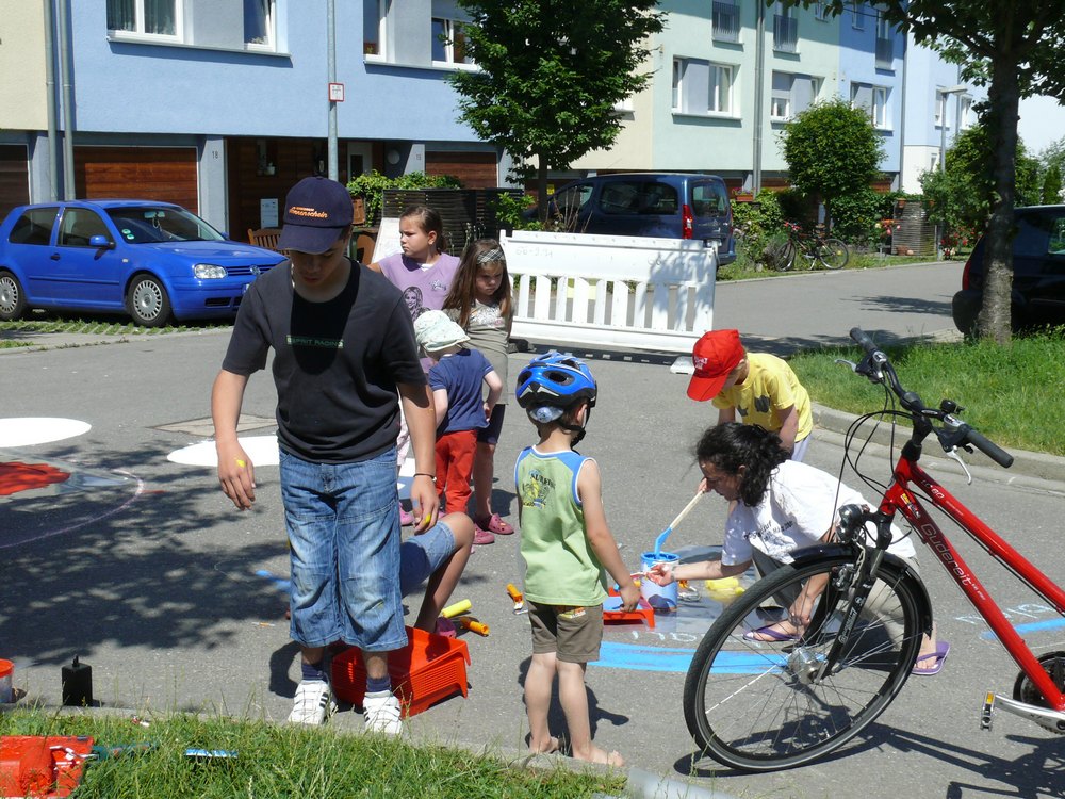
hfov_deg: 39.7
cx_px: 532
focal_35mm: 48
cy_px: 400
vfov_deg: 30.3
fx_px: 1477
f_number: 5.6
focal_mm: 9.2
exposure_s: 1/500
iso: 100
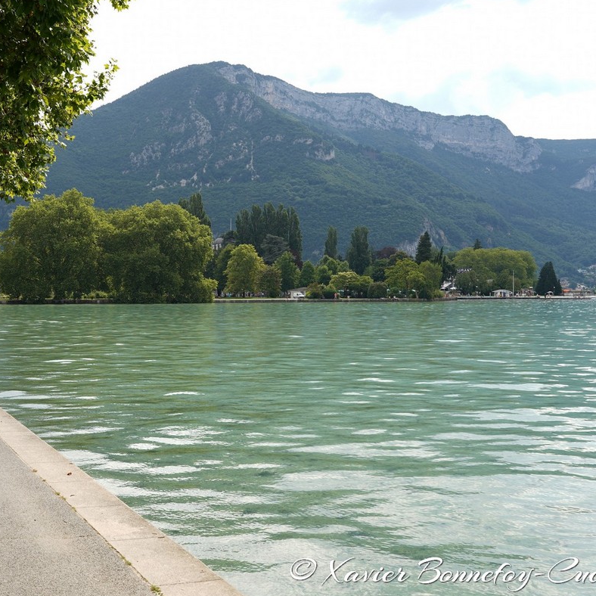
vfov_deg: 38.3
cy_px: 297
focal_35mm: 44
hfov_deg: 38.0
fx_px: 857
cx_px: 203
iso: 50
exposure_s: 1/200
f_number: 5.6
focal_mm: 34
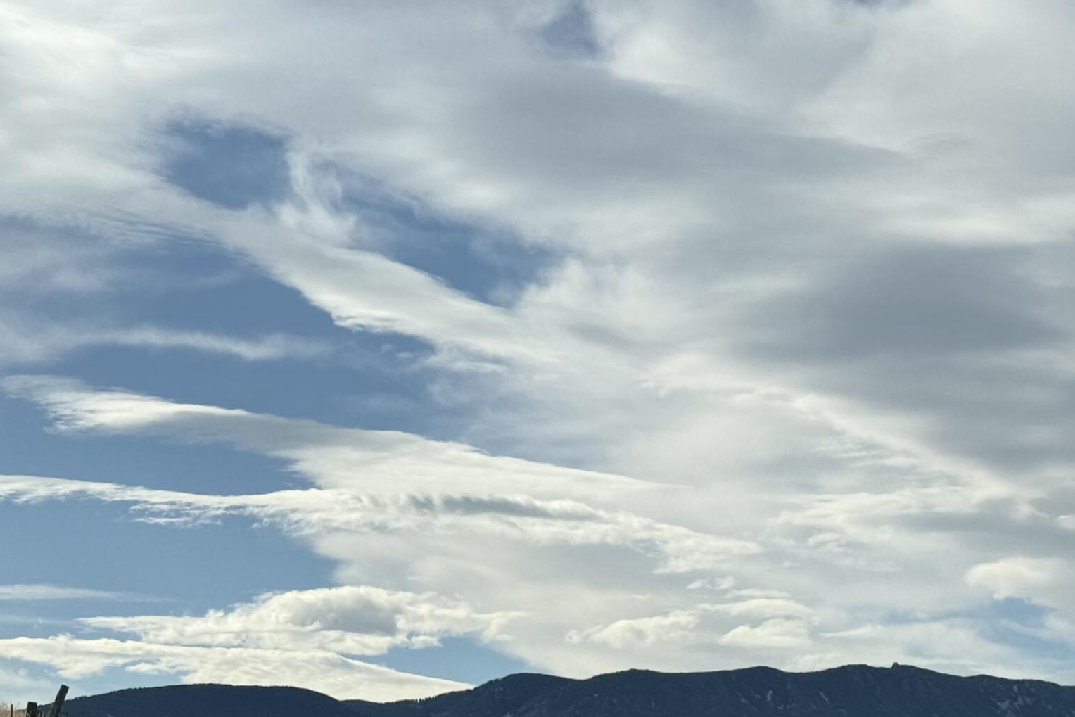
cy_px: 630
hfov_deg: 20.5
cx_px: 884
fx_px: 2926
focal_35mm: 98
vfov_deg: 13.9
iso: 64
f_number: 1.78
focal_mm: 6.76
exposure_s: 1/11364
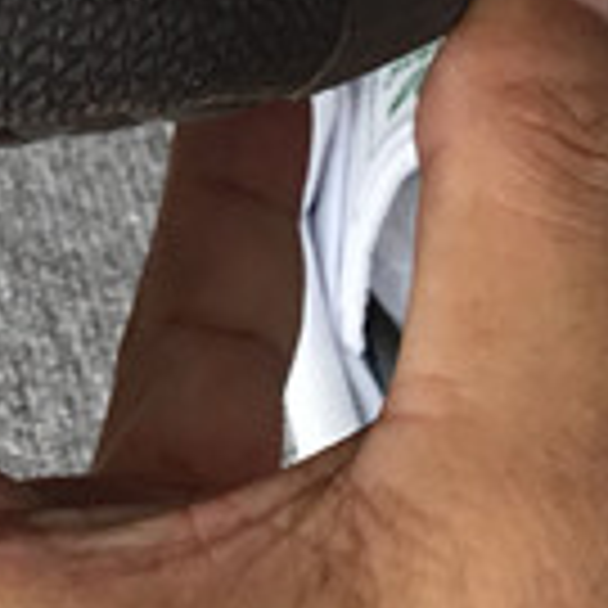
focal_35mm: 183
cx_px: 45
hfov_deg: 9.5
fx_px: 3636
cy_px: -570
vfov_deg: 9.0
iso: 25
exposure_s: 1/215
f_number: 2.4
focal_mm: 3.3
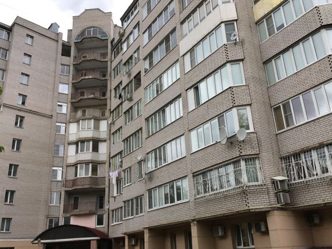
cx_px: 166
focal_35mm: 32
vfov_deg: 44.1
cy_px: 132
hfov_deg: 56.8
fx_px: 307
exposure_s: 1/262
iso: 25
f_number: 2.2
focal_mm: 4.15
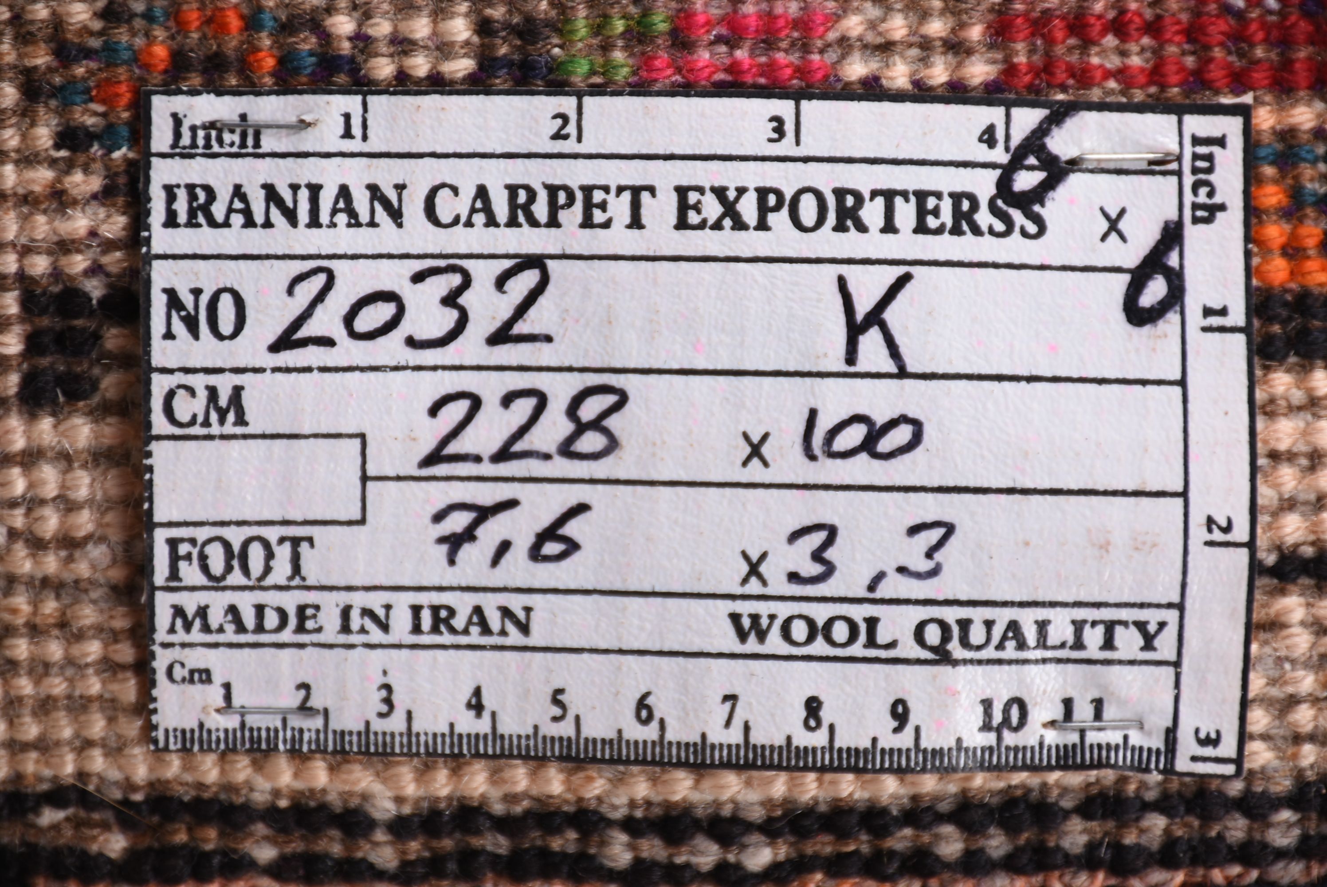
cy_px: 444
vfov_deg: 6.6
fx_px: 7747
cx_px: 664
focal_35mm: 210
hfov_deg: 9.8
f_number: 6.3
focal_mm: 140
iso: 100
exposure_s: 1/60
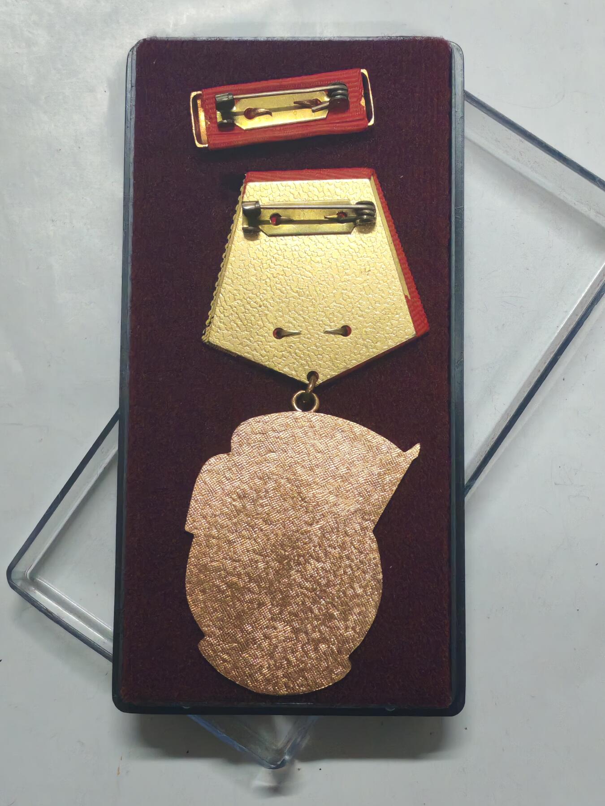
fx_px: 1585
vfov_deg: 28.6
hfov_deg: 21.6
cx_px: 302
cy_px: 403
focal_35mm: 68
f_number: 1.95
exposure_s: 1/33
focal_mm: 5.52
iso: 640
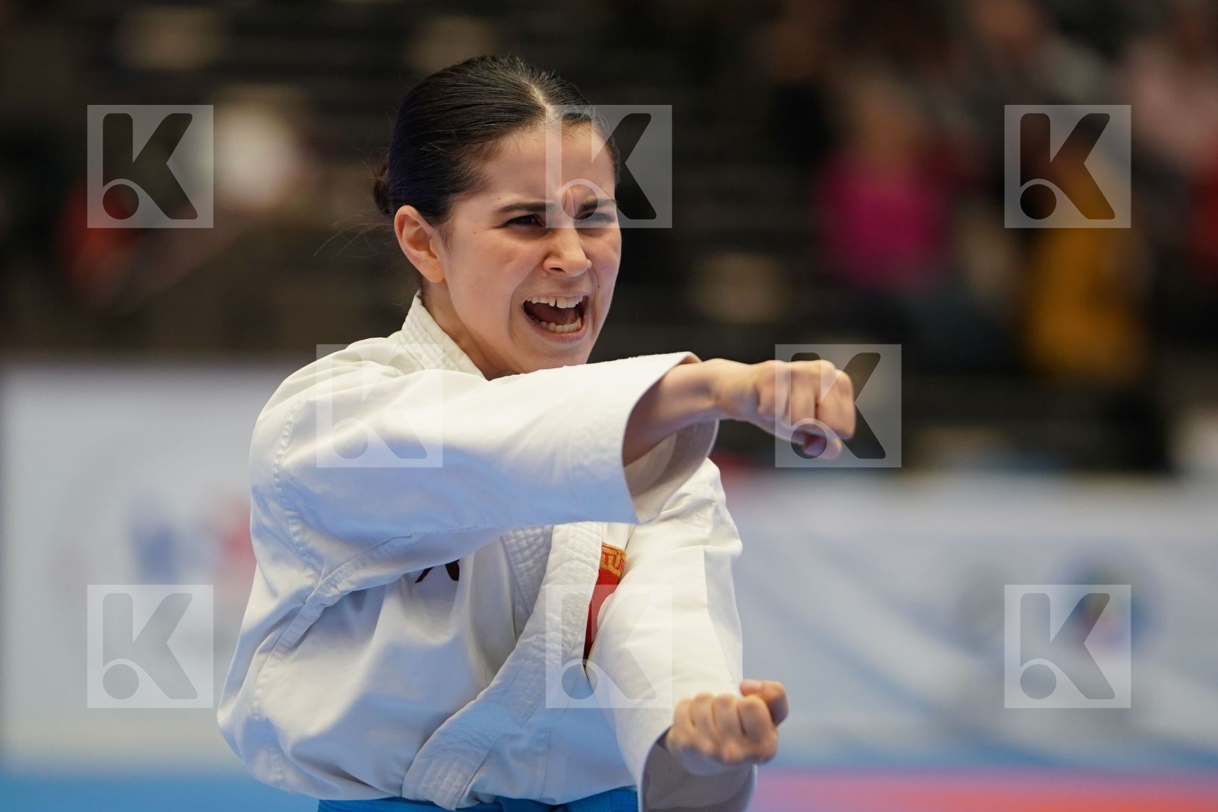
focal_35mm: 292
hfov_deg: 7.1
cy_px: 406
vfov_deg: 4.7
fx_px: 9879
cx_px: 609
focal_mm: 195
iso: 1250
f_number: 2.8
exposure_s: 1/500
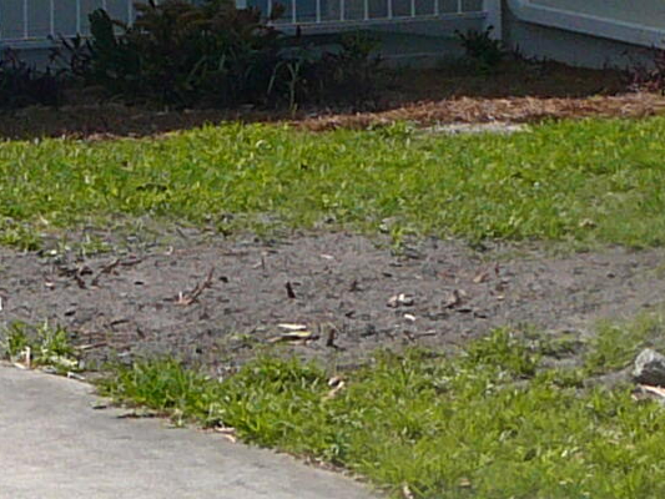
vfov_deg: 8.8
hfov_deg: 11.7
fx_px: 3228
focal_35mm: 168
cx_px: 16
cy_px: -20
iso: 80
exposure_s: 1/500
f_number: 5
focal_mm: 5.2
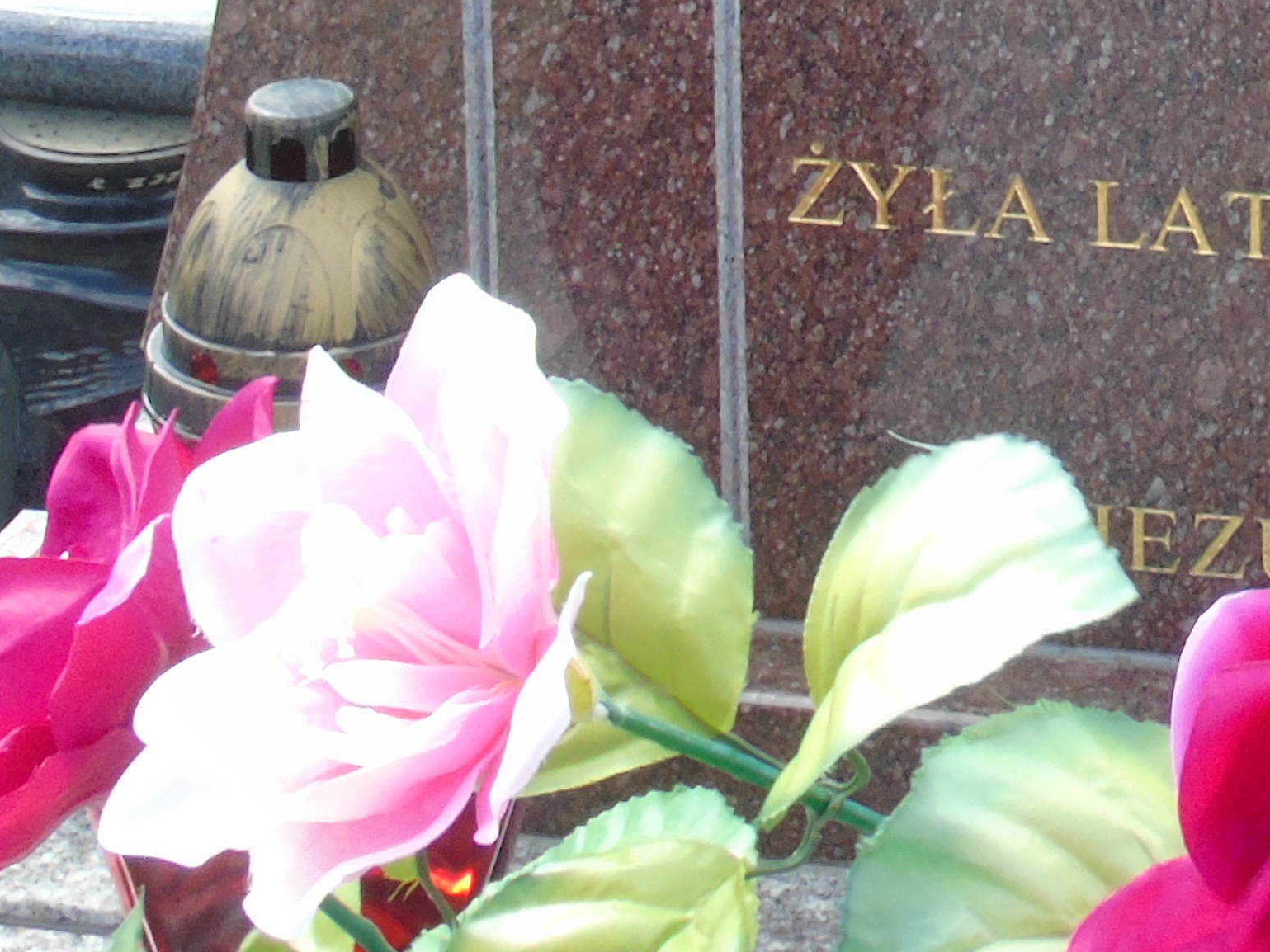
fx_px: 5650
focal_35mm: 154
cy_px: -569
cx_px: 1636
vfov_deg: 9.3
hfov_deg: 12.4
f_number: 8.1
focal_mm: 8.2
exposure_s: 1/30
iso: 80
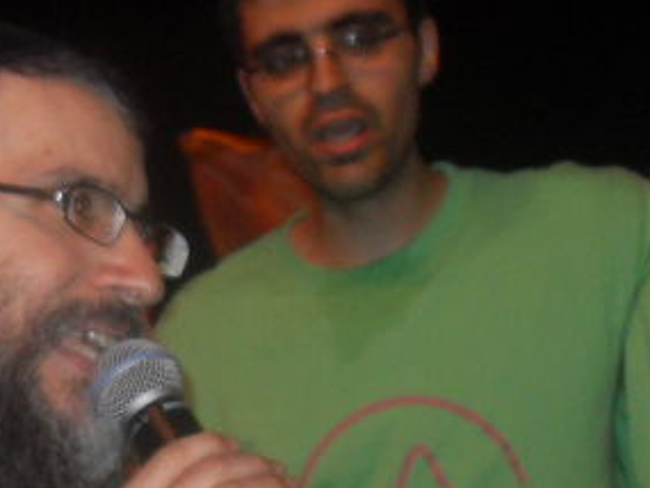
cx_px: -180
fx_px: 2498
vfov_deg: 11.0
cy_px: 566
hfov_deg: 14.3
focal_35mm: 133
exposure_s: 1/45
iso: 100
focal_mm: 6.3
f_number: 2.8
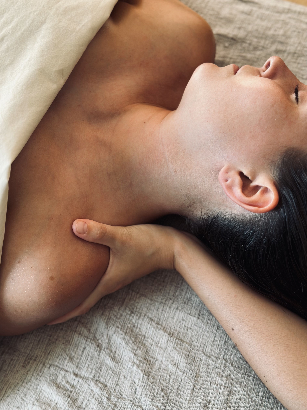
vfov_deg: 39.7
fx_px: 568
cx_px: 154
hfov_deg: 30.3
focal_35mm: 48
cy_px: 205
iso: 125
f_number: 1.78
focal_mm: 6.86
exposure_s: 1/72
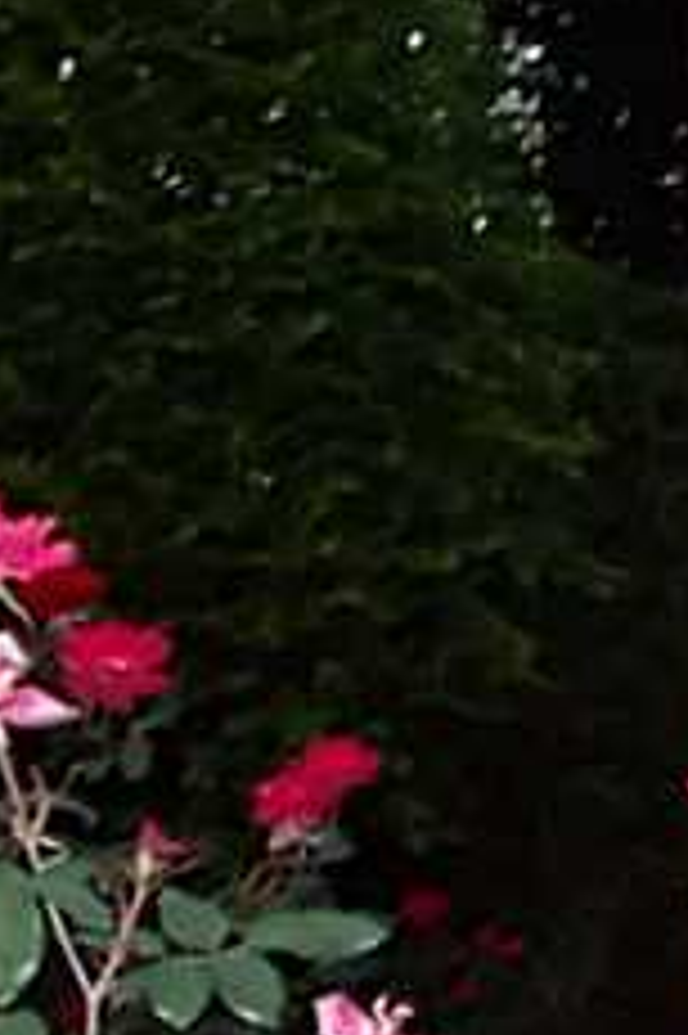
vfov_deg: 21.3
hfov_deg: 12.7
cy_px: 891
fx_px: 2699
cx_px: 1385
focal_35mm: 94
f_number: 3.2
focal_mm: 4.6
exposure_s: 1/25
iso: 320
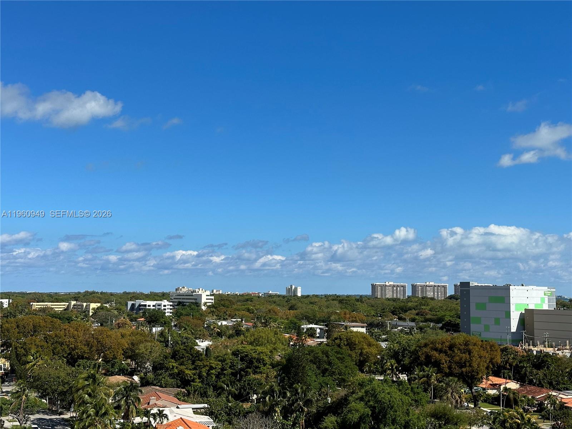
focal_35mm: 48
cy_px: 214
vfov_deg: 30.3
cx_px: 286
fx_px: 793
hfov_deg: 39.7
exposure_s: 1/6211
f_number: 1.78
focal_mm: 6.86
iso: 64
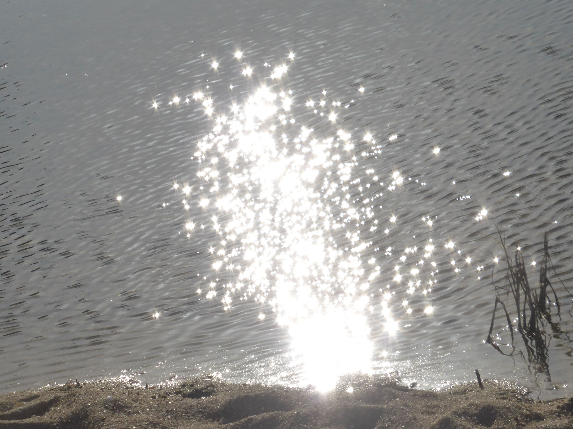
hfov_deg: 11.6
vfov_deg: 8.7
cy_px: 214
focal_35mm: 170
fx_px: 2814
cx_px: 286
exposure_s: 1/2000
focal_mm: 27.6
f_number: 6.3
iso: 160
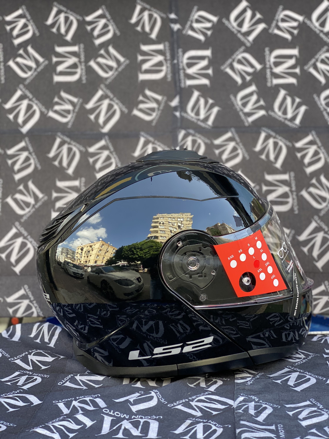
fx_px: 659
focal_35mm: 52
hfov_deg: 28.0
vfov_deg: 36.8
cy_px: 220
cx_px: 164
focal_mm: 6
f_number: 2
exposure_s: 1/122
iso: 40
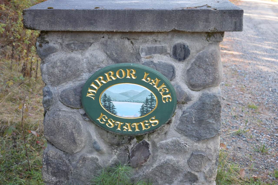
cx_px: 139
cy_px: 92
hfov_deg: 35.1
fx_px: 440
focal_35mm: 57
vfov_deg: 23.8
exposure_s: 1/60
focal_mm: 38
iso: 400
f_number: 4.8
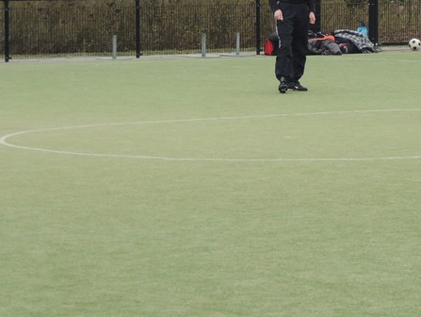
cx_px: 481
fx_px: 2507
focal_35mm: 206
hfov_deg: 9.5
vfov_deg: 7.2
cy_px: -19
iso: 140
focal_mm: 16
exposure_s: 1/100
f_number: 4.1
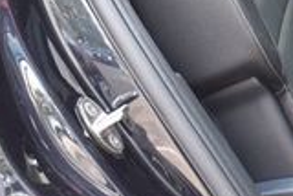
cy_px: -31
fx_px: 1173
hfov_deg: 13.5
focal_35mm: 144
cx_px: 425
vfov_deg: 9.4
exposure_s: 1/30
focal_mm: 24
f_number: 7.1
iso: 400
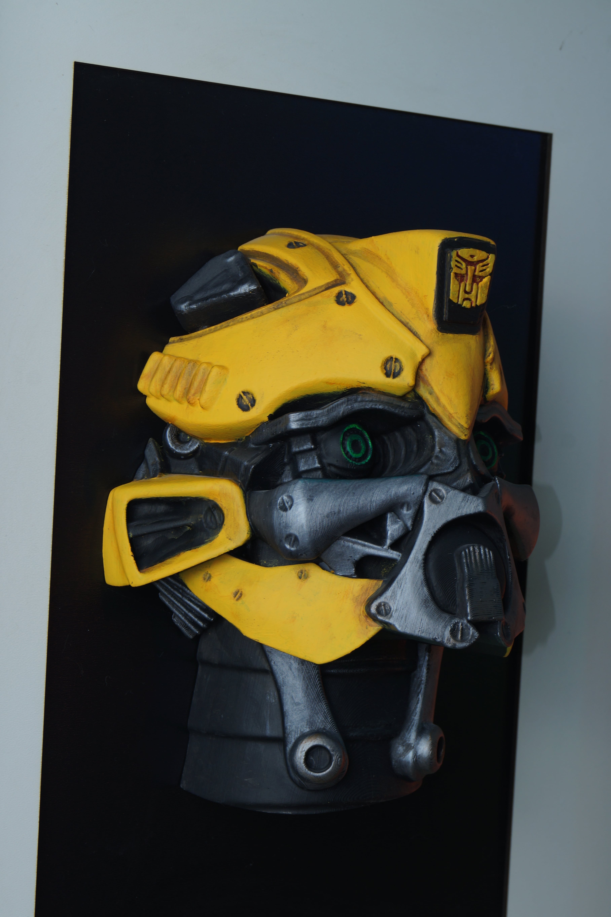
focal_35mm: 82
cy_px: 458
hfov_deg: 16.5
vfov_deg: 24.6
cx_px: 306
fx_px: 2102
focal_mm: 55
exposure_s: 1/2.5
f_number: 10
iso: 100
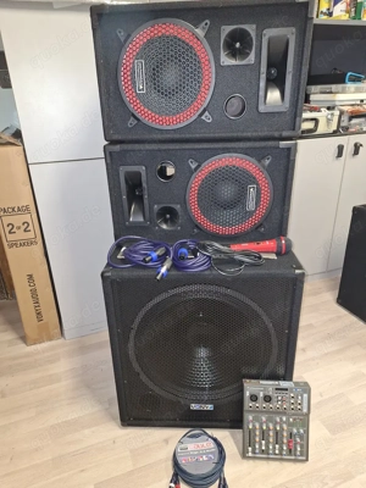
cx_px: 183
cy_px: 244
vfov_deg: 73.9
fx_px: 324
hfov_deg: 58.9
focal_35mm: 23
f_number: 1.8
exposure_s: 1/25
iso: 320
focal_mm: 5.54
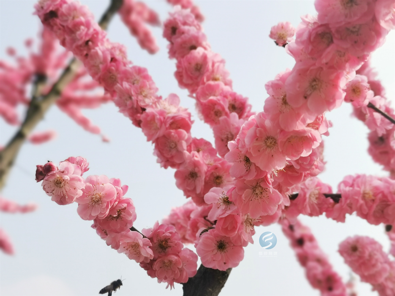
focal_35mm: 54
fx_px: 616
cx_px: 198
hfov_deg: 35.5
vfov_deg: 27.0
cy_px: 148
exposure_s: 1/2137
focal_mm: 5.58
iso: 50
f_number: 4
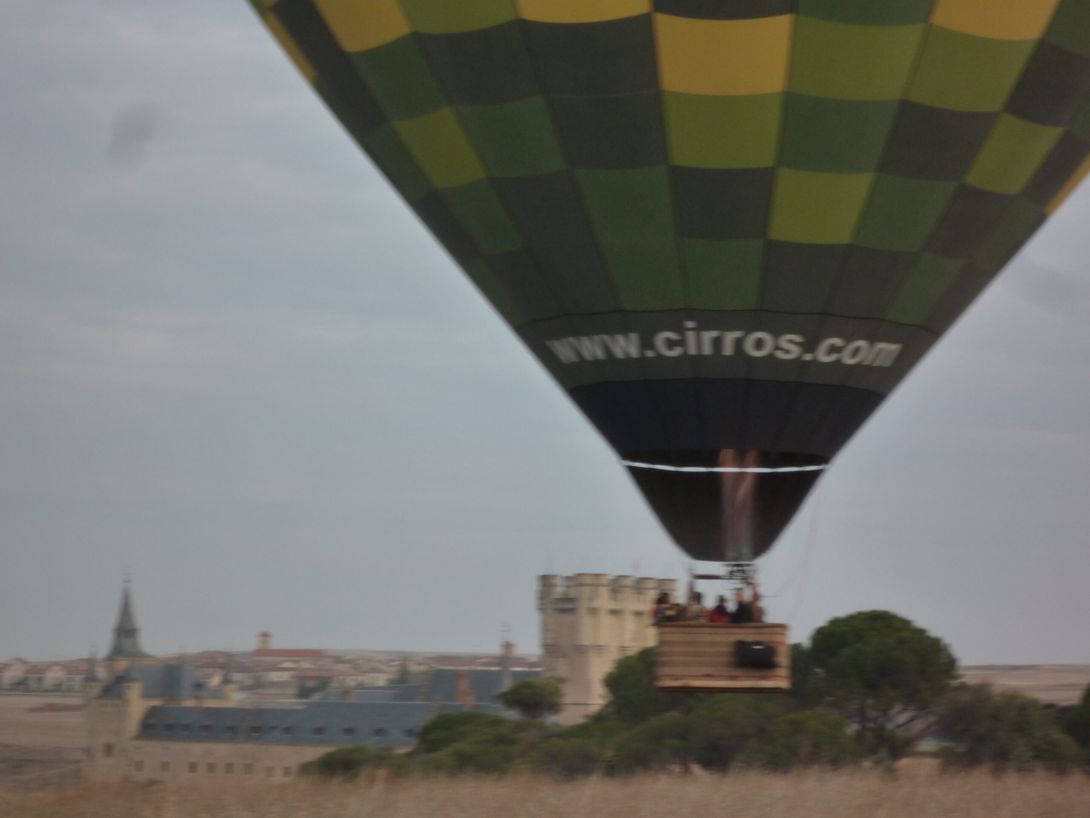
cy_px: 409
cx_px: 545
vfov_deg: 9.7
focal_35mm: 153
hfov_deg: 12.9
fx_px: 4818
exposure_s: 1/30
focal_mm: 22
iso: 125
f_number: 5.9
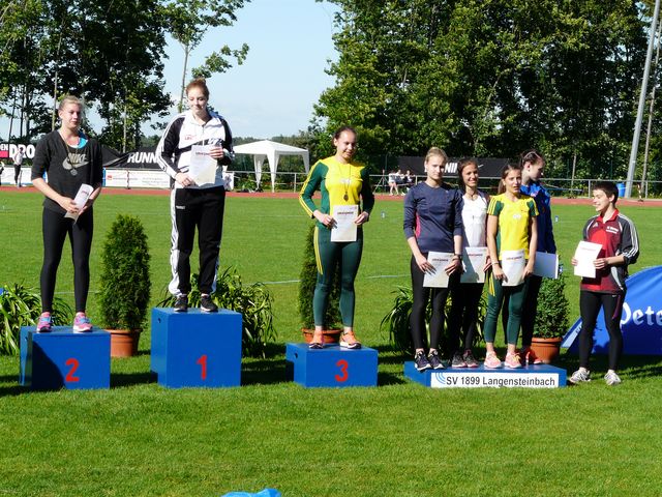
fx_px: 1893
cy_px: 248
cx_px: 331
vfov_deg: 14.9
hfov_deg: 19.8
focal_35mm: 99
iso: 100
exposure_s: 1/320
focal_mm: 16.2
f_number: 5.6
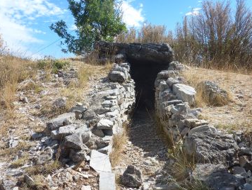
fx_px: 204
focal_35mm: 28
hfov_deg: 63.3
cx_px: 140
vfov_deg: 49.7
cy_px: 89
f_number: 4
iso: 80
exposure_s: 1/500
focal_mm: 4.1
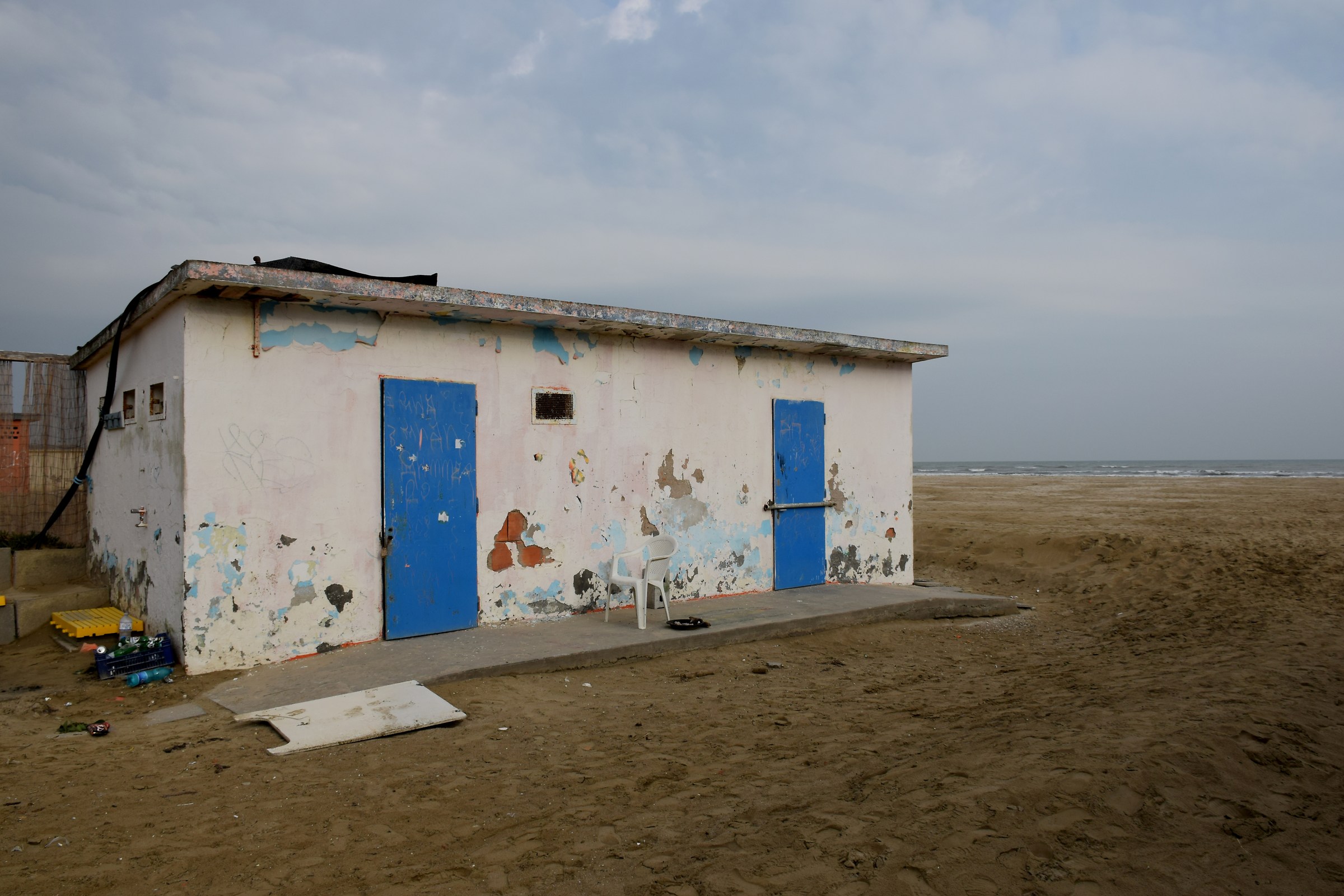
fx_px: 1008
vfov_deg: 47.9
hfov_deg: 67.4
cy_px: 448
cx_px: 672
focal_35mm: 27
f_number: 10
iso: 200
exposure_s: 1/400
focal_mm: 18
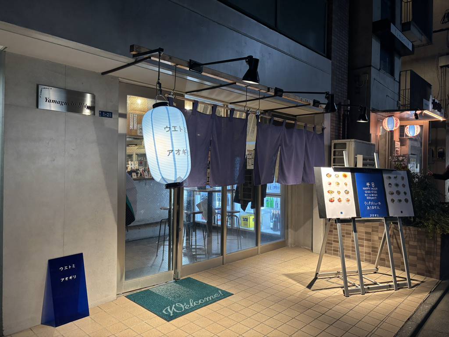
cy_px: 168
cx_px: 224
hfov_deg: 67.3
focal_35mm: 26
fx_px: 337
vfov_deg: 53.1
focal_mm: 5.96
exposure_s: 1/50
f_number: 1.6
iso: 250
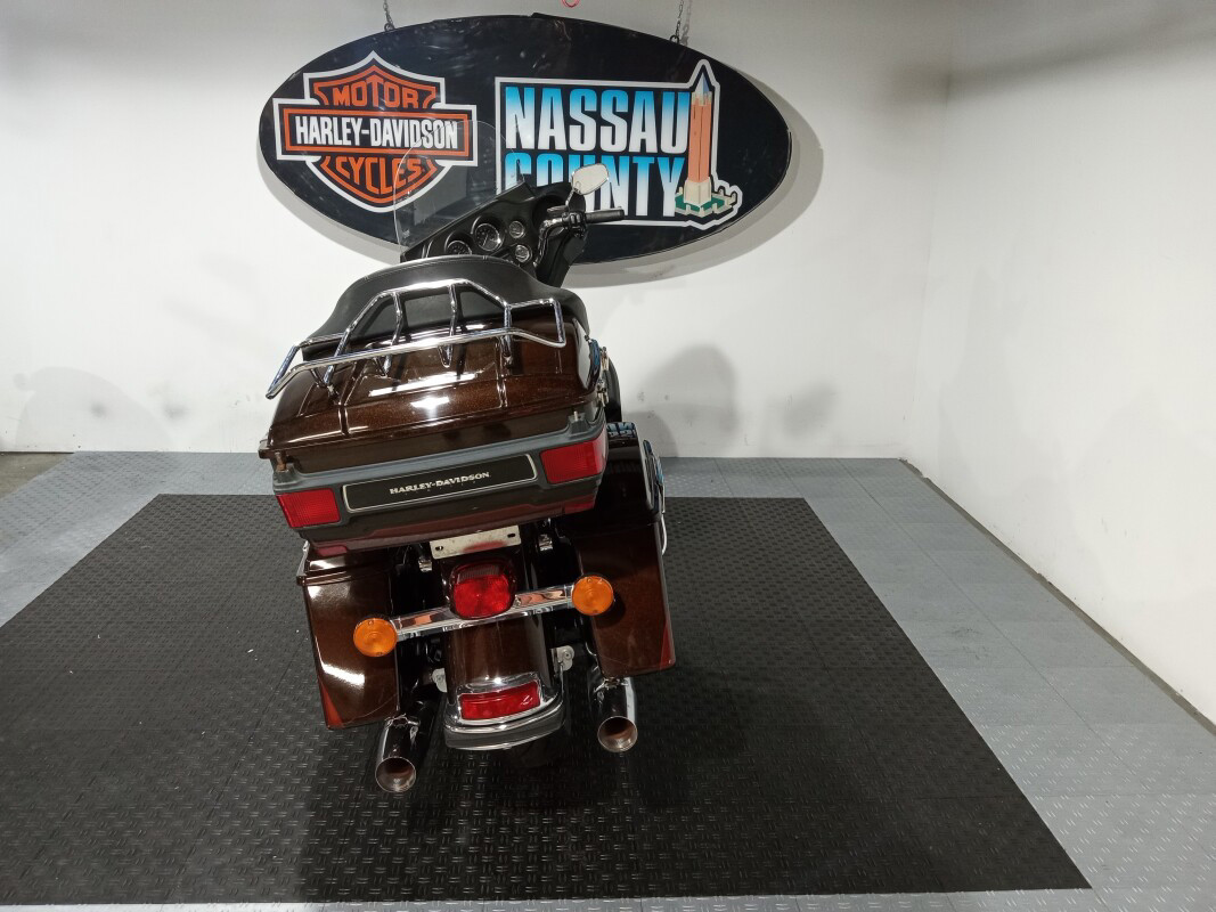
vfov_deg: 49.7
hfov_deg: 63.4
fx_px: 983
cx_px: 608
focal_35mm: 28
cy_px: 456
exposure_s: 1/40
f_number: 2.2
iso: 404
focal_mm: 3.71
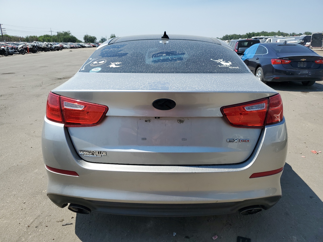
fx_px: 243
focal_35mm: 26
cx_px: 162
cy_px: 121
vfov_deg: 53.1
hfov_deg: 67.3
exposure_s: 1/3333
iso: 50
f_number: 1.5
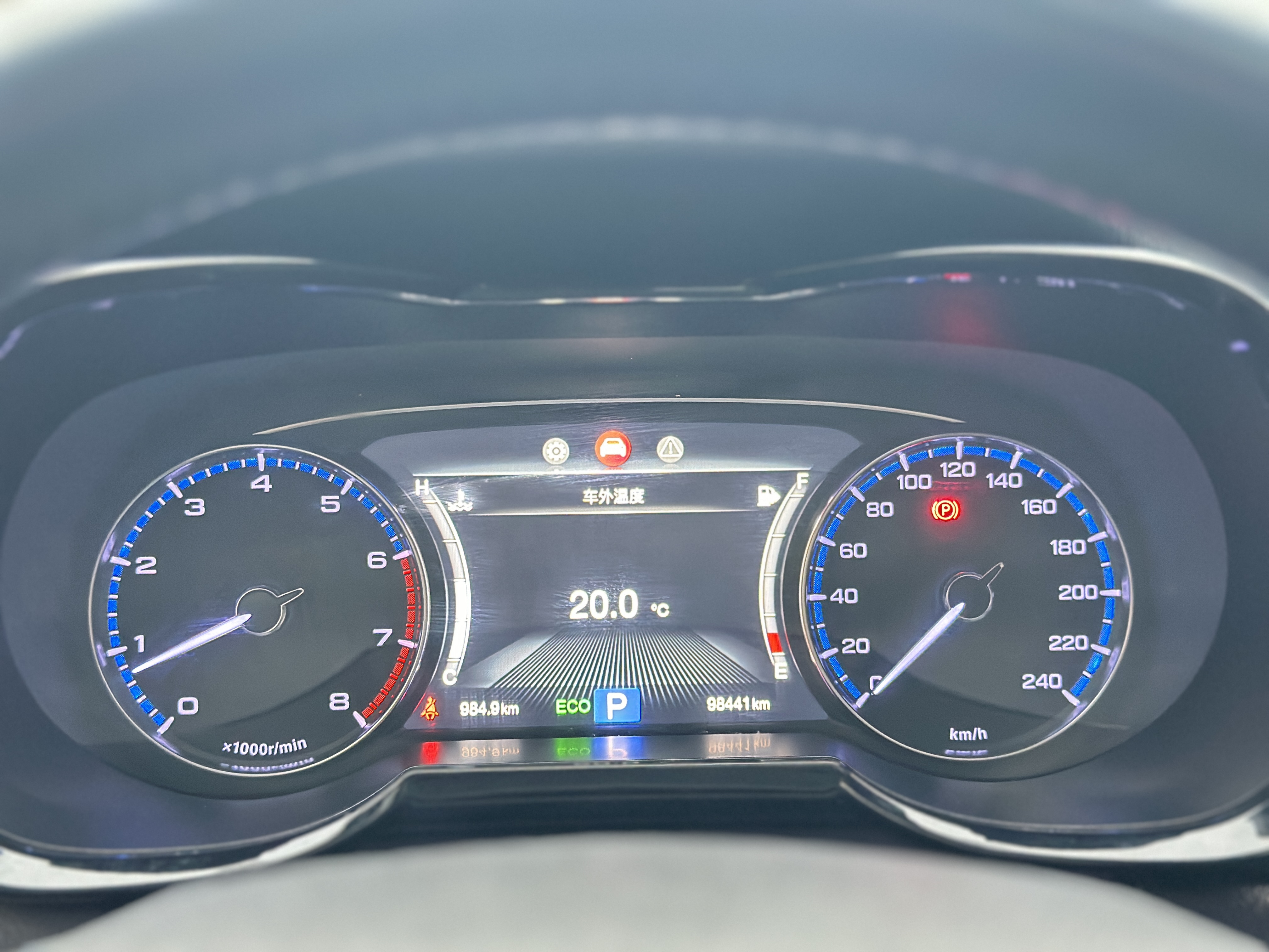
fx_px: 1760
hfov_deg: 39.7
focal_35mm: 48
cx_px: 634
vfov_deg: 30.3
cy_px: 476
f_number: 1.78
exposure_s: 1/30
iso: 800
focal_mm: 6.86
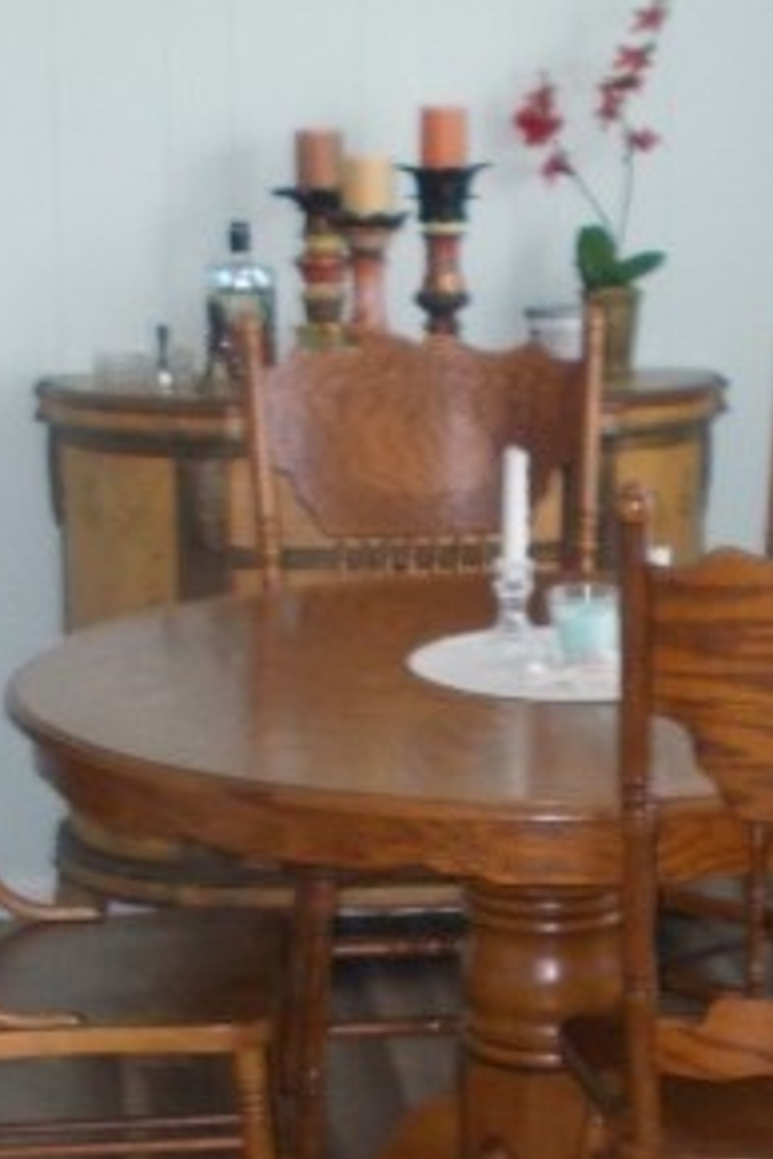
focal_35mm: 95
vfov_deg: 21.4
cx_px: 550
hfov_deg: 14.4
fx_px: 3060
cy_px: 681
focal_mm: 4.6
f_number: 3.2
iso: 200
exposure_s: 1/25
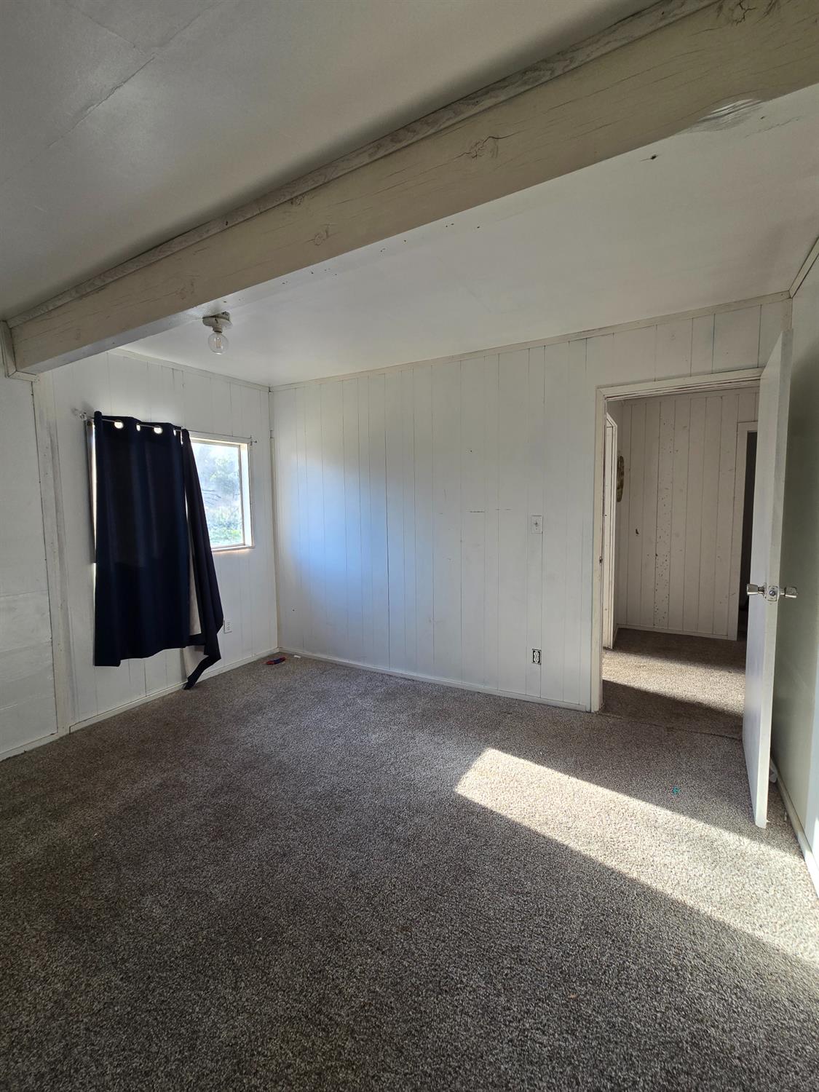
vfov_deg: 106.2
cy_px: 546
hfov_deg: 89.9
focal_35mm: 13
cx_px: 410
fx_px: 410
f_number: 2.2
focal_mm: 2.2
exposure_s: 1/120
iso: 50
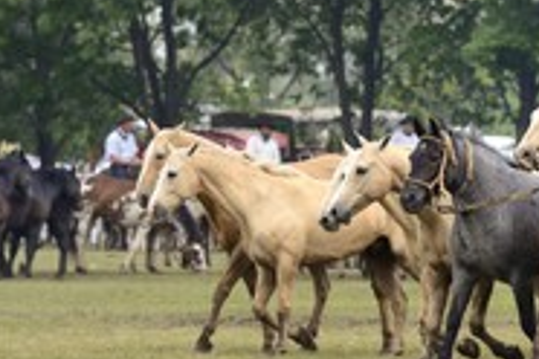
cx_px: 393
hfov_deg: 4.6
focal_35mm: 451
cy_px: 174
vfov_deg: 3.0
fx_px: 6752
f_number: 6.3
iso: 400
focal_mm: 200
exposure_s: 1/500
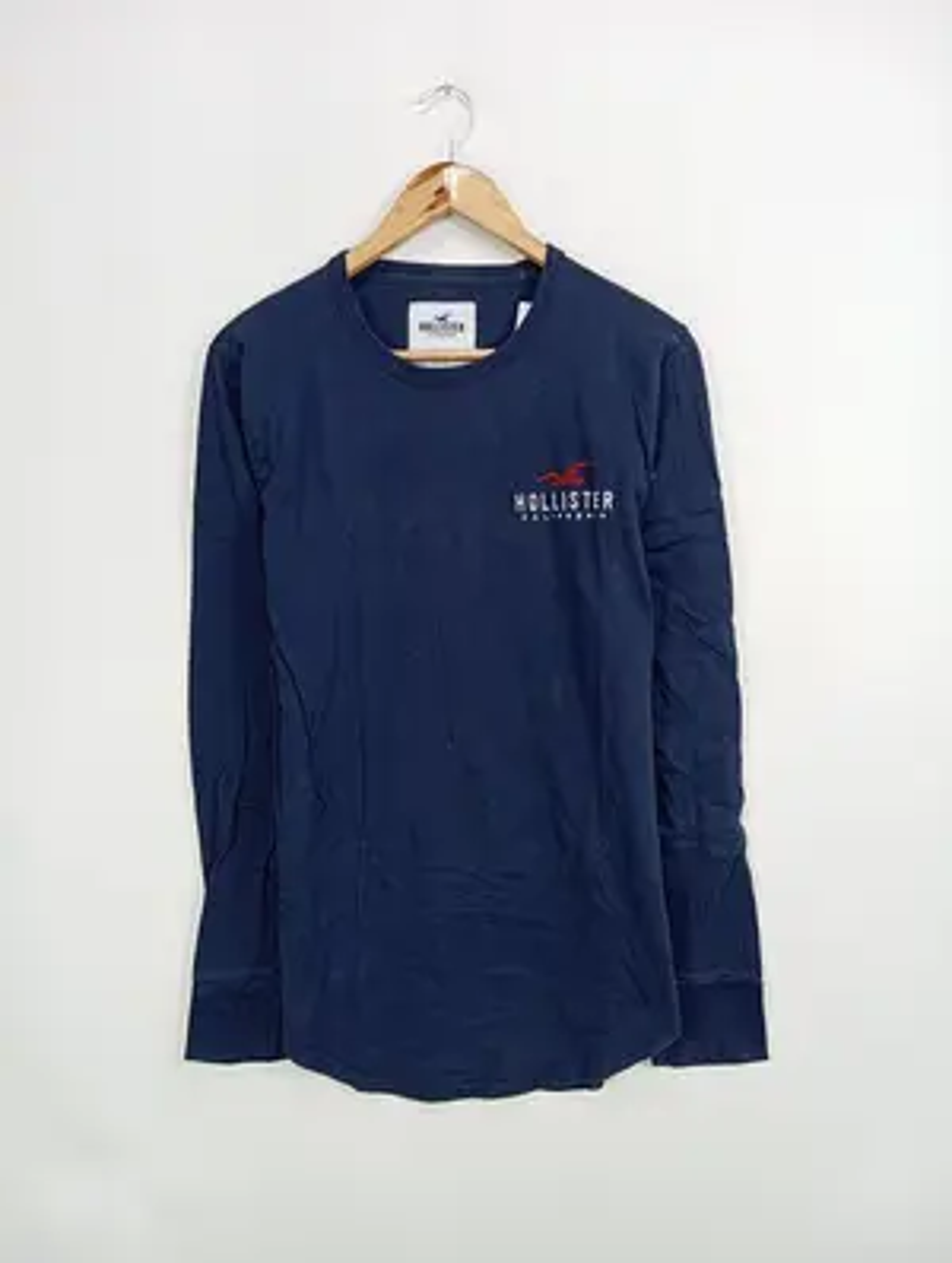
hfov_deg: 49.9
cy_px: 632
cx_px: 476
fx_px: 1023
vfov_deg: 63.4
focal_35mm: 28
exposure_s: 1/50
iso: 66
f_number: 1.8
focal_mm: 4.22
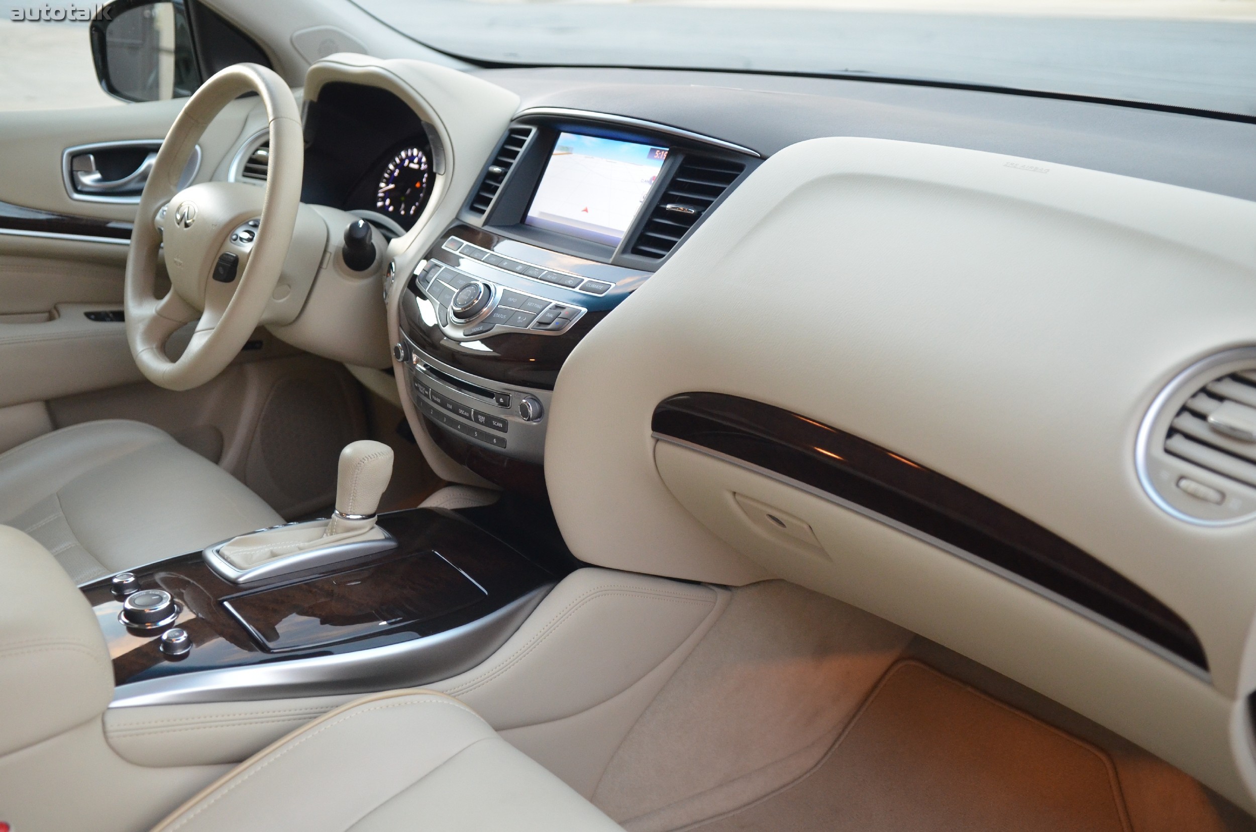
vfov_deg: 39.8
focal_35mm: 33
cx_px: 628
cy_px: 416
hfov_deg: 57.3
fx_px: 1149
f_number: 2.8
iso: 1600
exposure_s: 1/60
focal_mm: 22
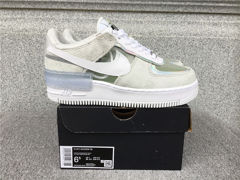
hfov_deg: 58.4
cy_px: 90
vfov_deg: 45.4
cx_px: 120
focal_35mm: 31
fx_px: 215
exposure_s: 1/100
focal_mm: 3.3
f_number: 2.4
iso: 25
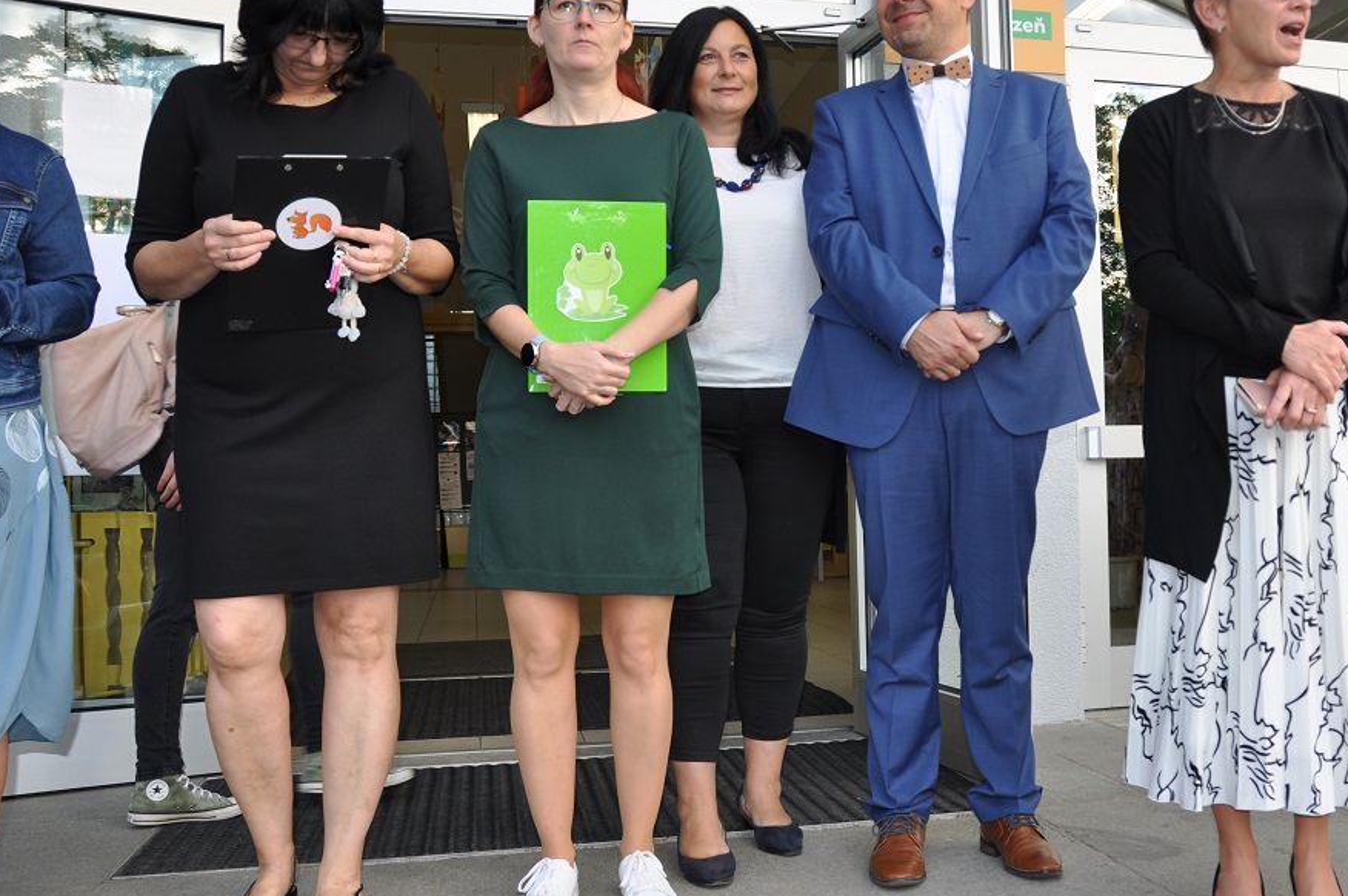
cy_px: 433
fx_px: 1384
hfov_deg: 50.9
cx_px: 903
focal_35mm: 37
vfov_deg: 35.9
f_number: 4
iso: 200
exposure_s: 1/200
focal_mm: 18
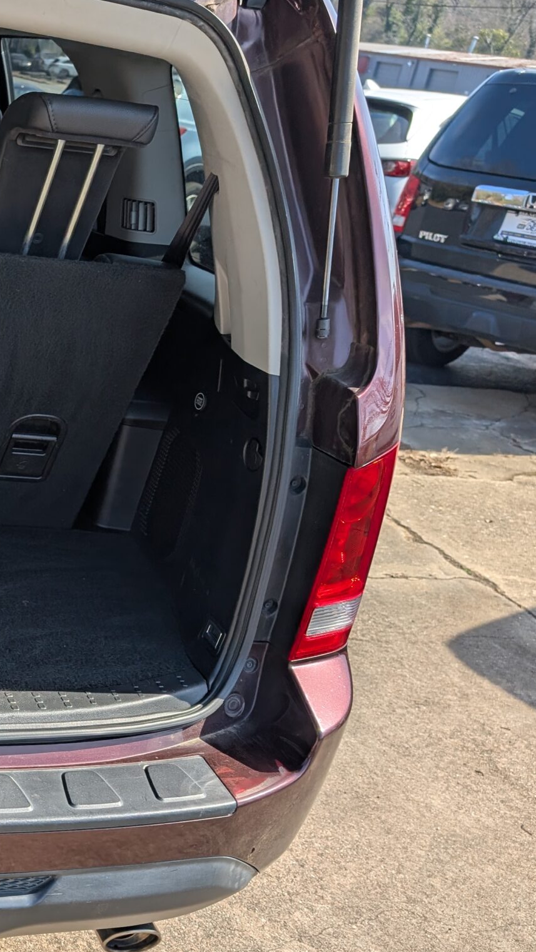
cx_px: -210
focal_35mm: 44
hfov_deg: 23.2
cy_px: 541
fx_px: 1112
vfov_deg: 46.3
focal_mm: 6.9
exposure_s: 1/455
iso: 19
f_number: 1.68
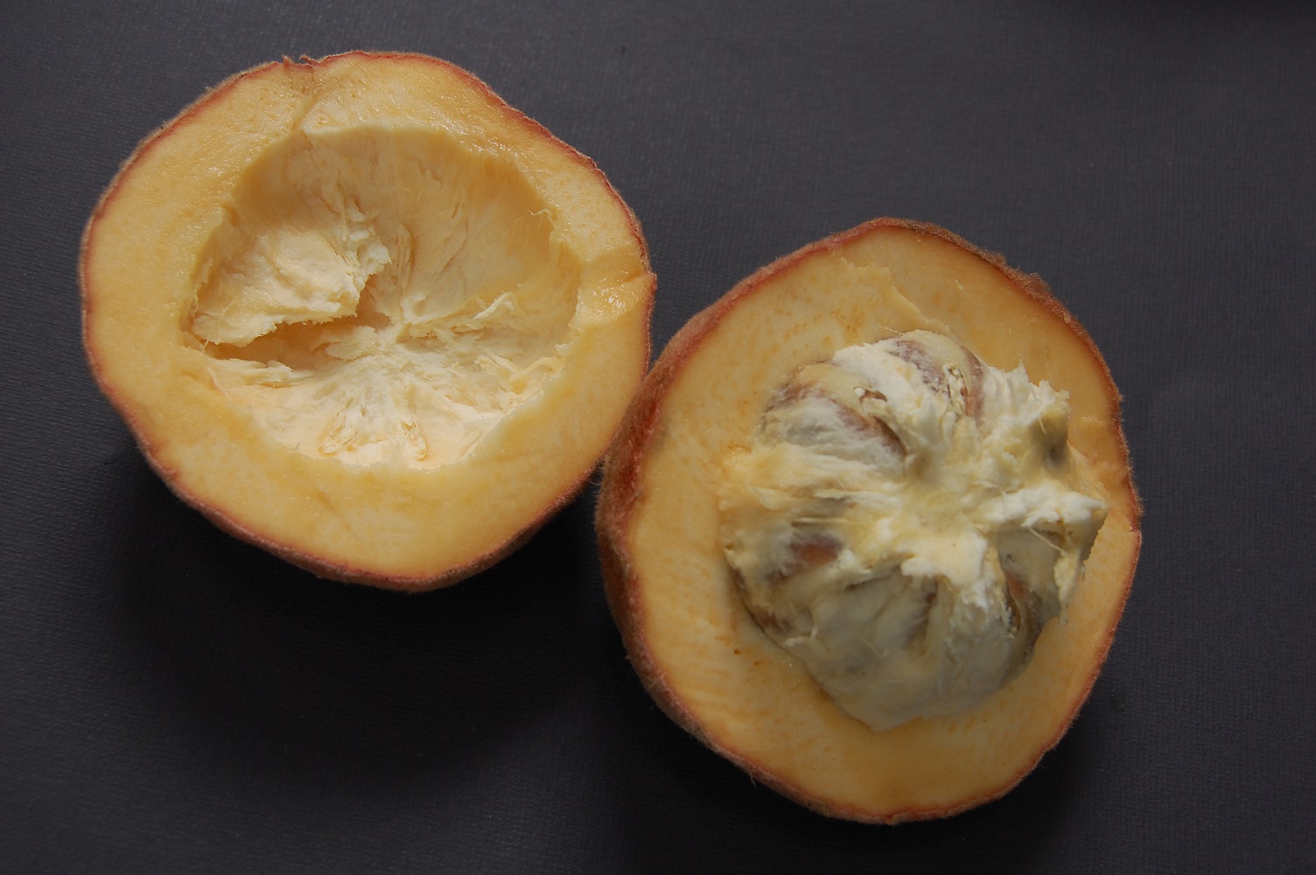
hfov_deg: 46.4
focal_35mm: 42
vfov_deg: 31.8
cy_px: 438
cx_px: 658
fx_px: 1534
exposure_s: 1/60
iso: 200
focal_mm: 28
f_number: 8
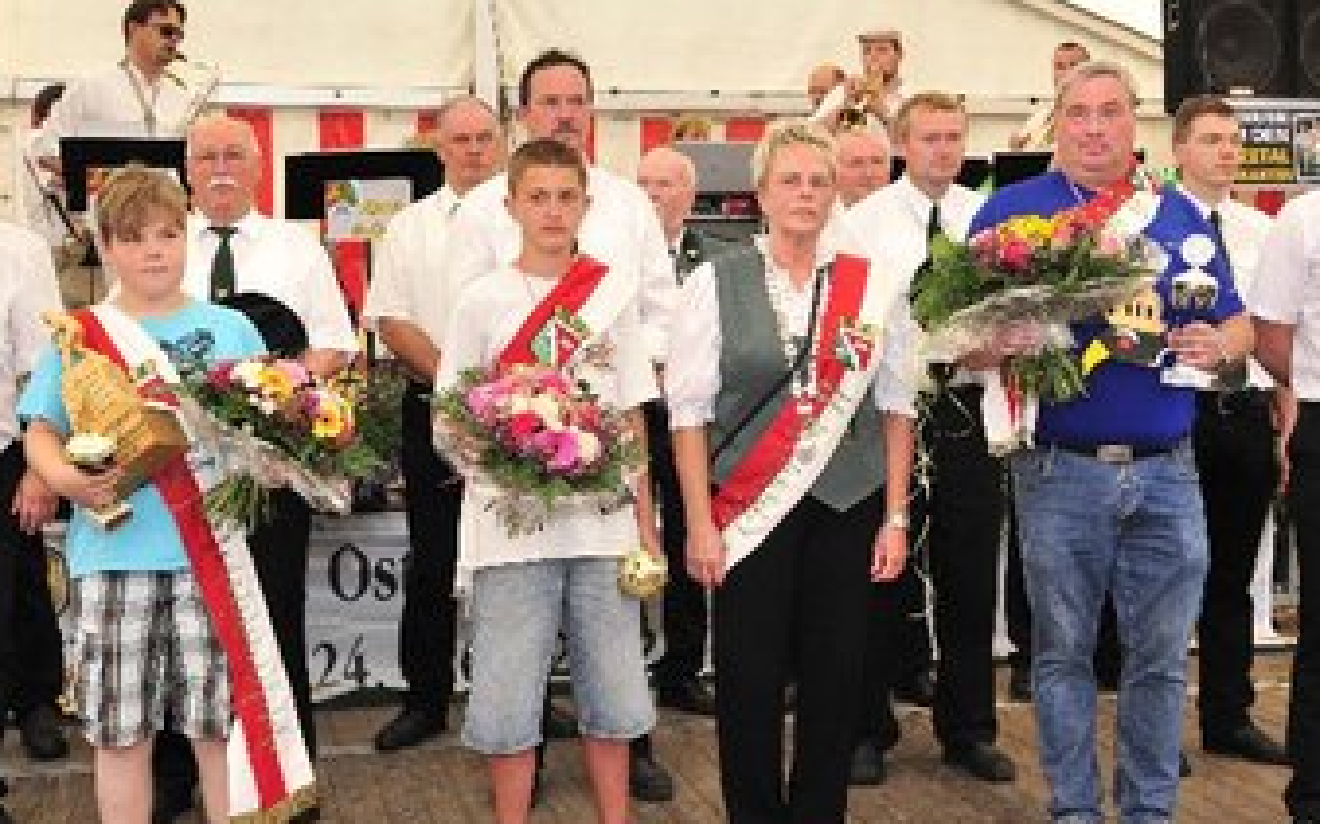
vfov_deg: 24.8
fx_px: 1870
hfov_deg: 38.8
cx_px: 742
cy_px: 369
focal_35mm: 52
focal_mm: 36
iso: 500
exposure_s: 1/60
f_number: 7.1
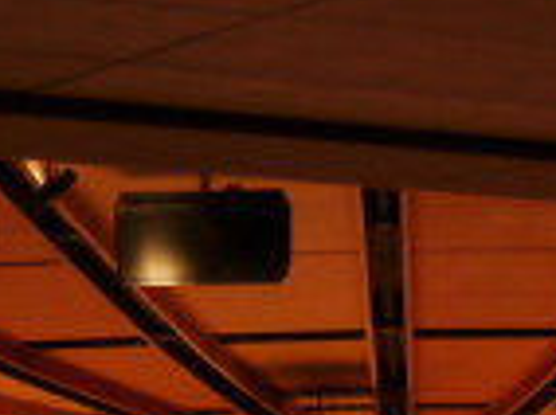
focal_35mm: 202
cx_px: 106
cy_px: 1128
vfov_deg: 6.8
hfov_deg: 9.8
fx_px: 3239
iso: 500
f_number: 3.5
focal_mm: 14
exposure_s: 1/60
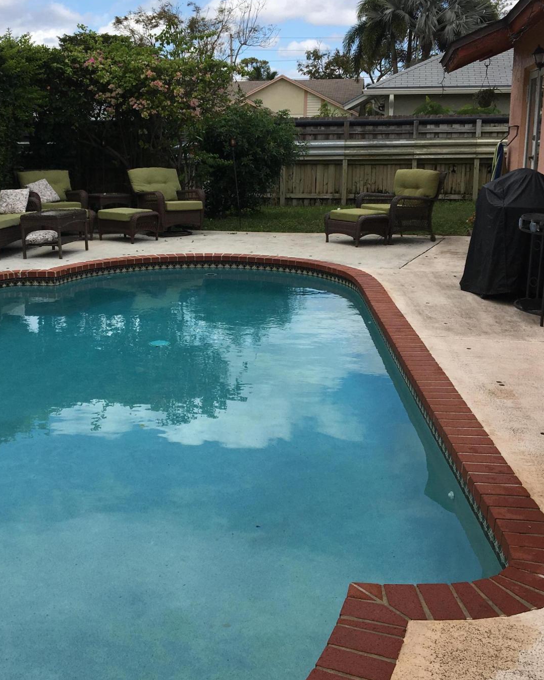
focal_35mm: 42
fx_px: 845
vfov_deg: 43.8
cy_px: 315
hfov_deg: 35.5
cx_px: 205
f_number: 2.2
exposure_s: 1/1570
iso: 25
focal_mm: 4.15
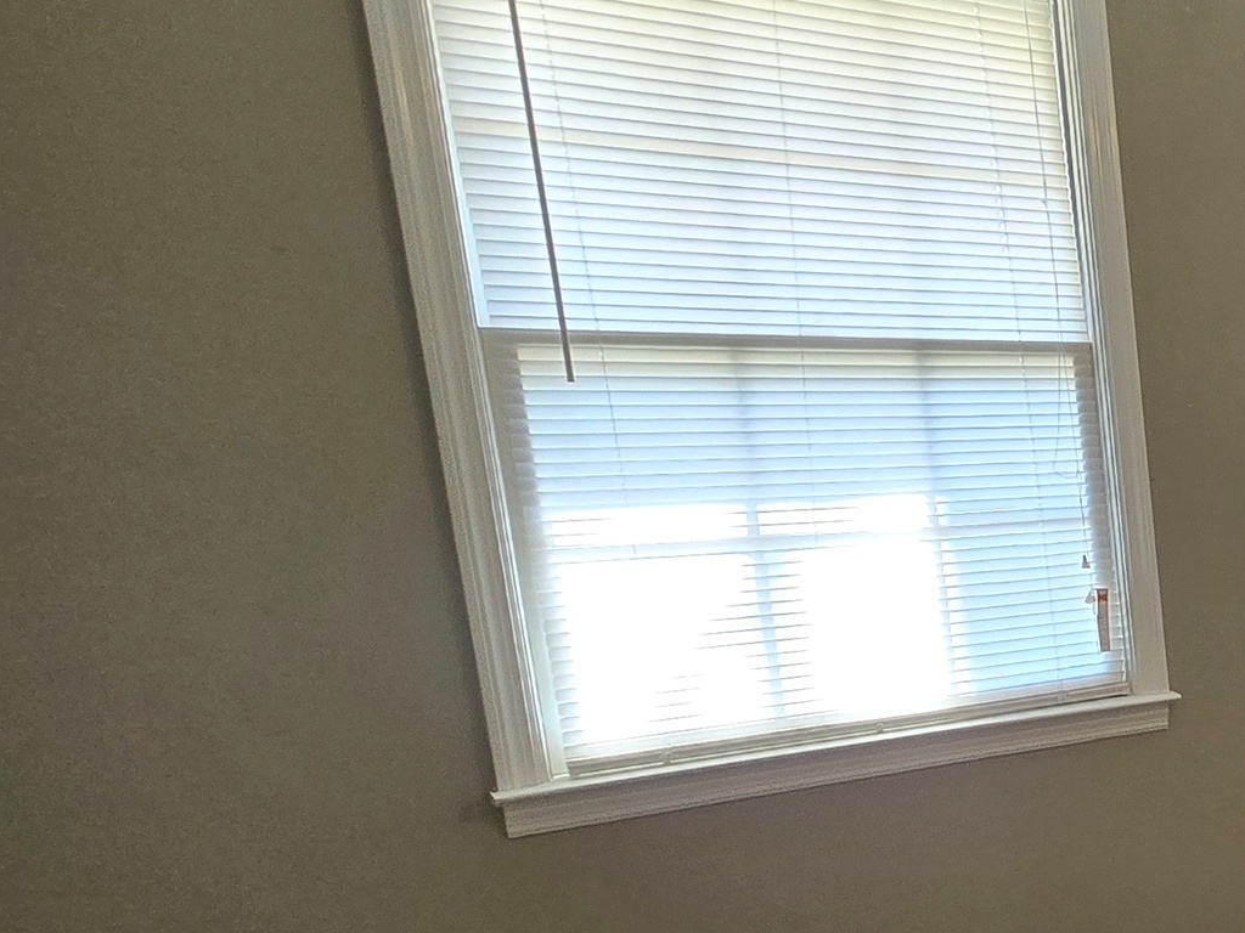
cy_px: 690
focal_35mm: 39
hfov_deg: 29.2
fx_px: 1403
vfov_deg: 36.0
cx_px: 1865
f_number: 2.2
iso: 100
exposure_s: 1/60
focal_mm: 2.2
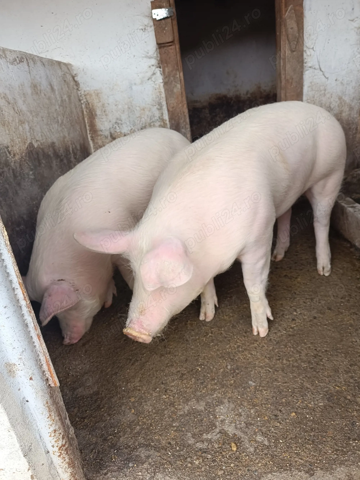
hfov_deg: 56.8
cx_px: 180
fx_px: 333
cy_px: 240
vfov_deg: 71.6
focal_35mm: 24
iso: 126
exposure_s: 1/101
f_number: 1.88
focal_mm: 5.59
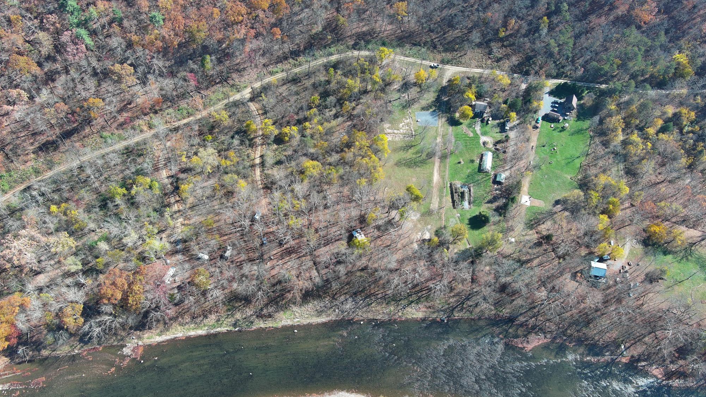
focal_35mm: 31
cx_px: 350
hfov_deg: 62.6
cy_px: 223
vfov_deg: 37.7
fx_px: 580
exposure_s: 1/295
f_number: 2.8
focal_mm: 10.57
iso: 100
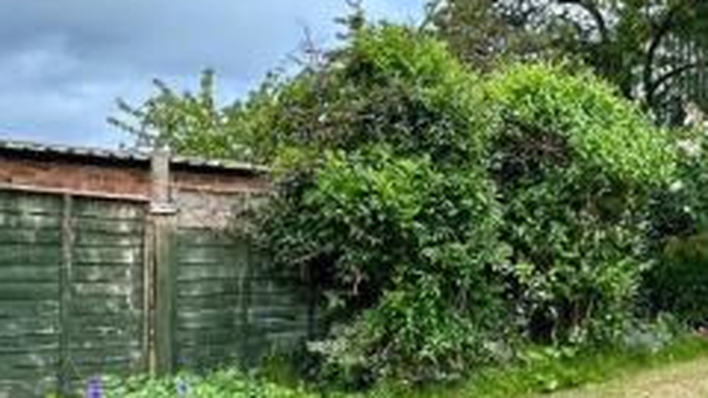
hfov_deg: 50.8
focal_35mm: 37
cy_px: 246
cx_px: 565
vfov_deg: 31.9
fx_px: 695
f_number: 2.2
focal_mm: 2.22
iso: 40
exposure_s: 1/368
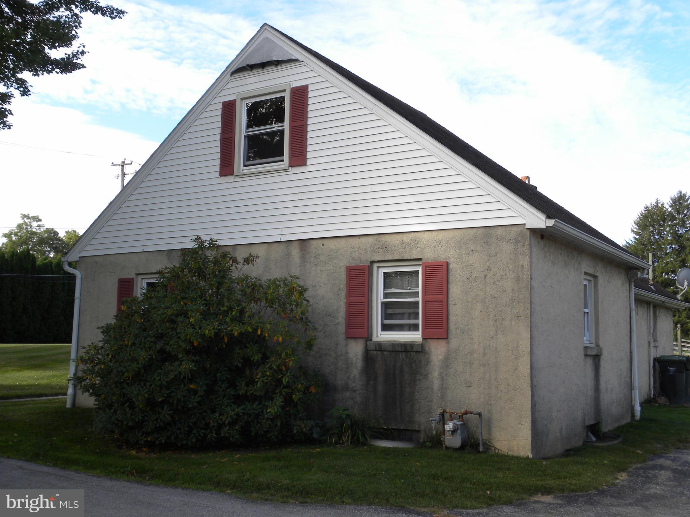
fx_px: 817
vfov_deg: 35.1
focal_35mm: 41
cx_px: 345
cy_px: 258
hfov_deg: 45.8
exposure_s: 1/162
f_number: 4.5
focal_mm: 7.3
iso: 64
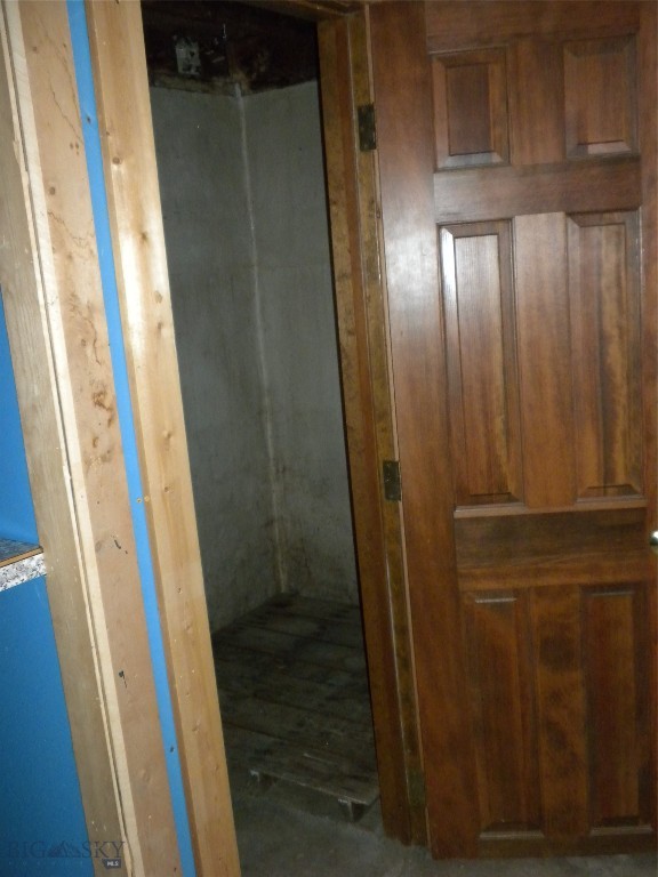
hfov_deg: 38.7
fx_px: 938
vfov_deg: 50.1
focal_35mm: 37
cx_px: 329
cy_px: 438
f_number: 3.5
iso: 400
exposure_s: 1/30
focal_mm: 6.6
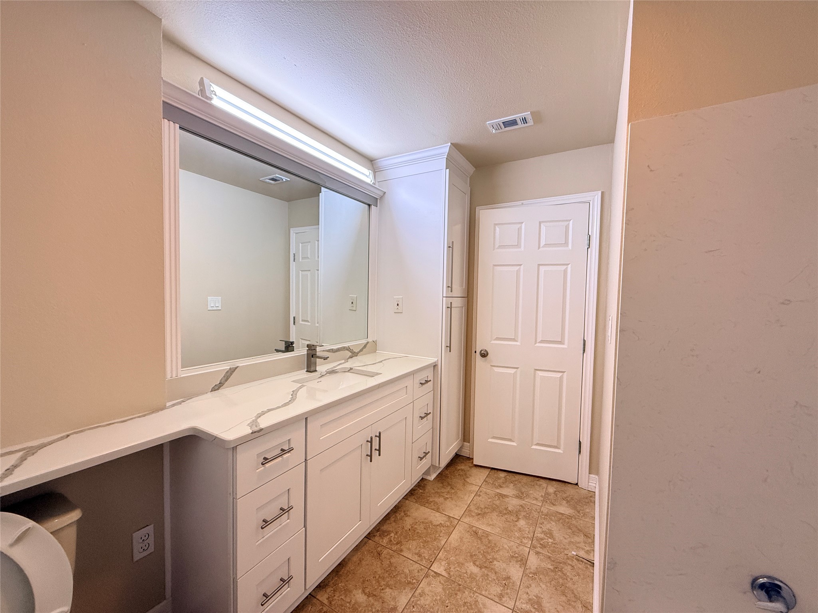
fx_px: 331
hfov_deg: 102.1
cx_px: 409
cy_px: 306
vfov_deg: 85.7
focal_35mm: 14
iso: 250
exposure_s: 1/120
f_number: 2.2
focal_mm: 2.22
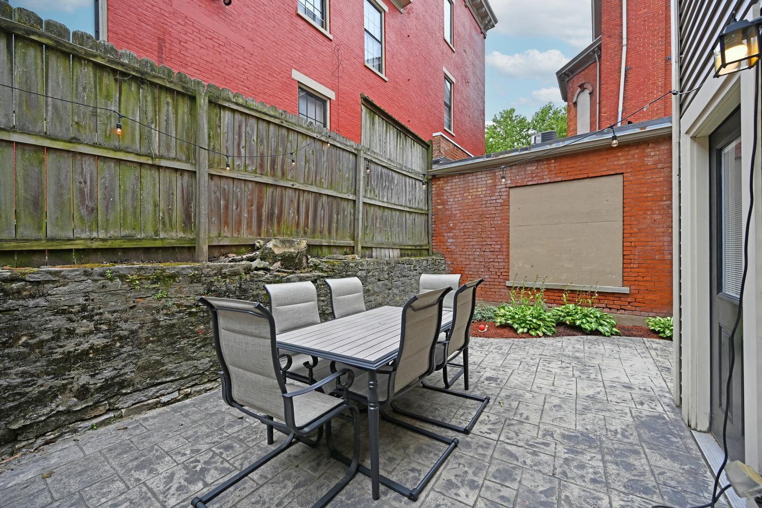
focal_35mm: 14
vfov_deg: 81.2
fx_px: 296
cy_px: 254
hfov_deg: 104.3
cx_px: 381
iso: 125
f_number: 5.6
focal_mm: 14
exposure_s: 1/250
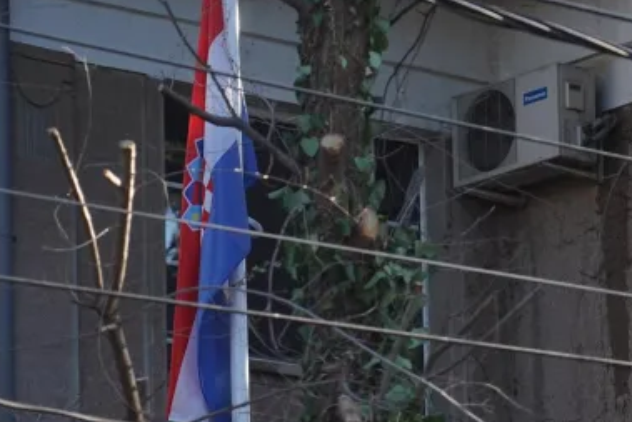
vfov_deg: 4.4
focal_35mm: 315
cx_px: 235
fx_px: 5532
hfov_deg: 6.5
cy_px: 229
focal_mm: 105
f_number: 4
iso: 1000
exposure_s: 1/1600
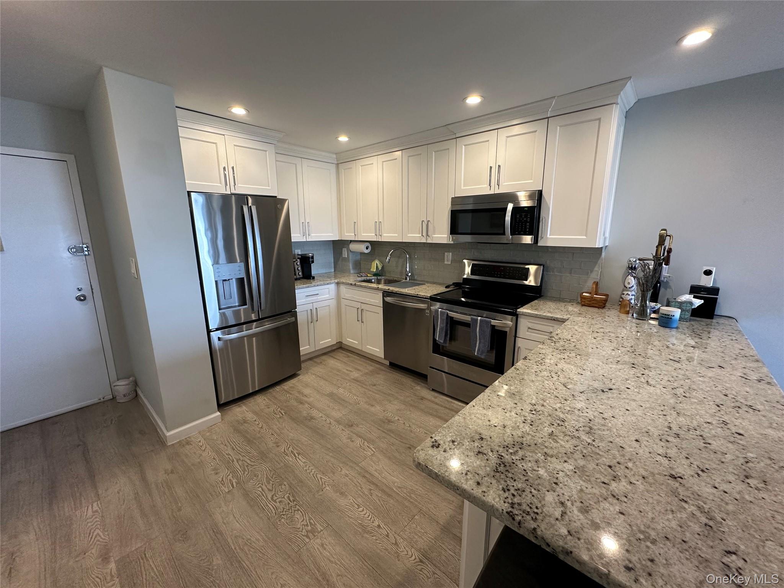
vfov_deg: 85.7
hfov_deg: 102.1
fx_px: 317
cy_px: 294
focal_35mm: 14
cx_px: 392
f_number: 2.2
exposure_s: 1/120
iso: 250
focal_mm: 2.22
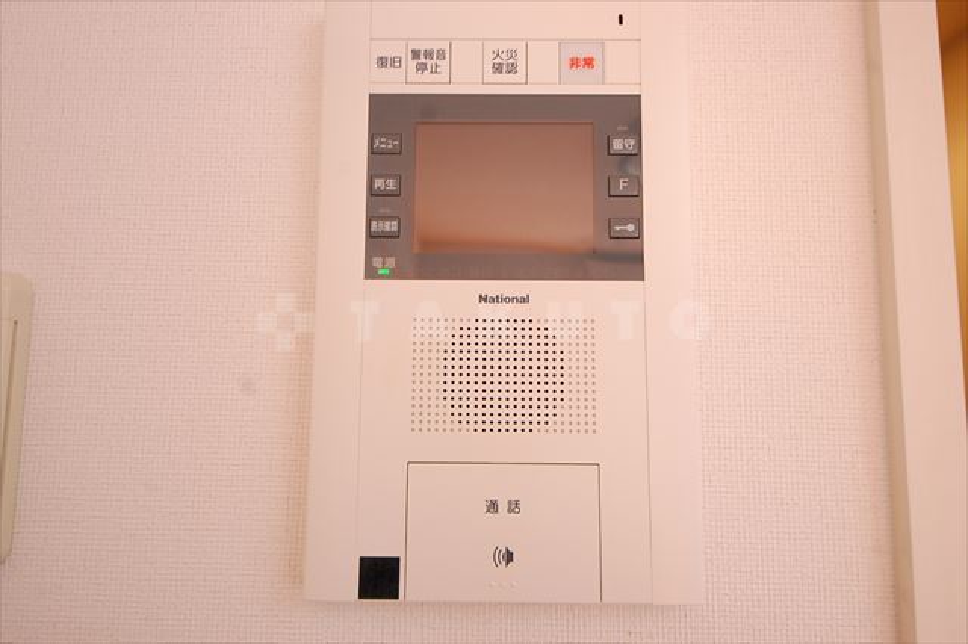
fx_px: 564
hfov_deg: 81.2
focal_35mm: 21
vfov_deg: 59.4
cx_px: 484
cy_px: 322
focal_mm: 14
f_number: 5.3
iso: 800
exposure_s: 1/30
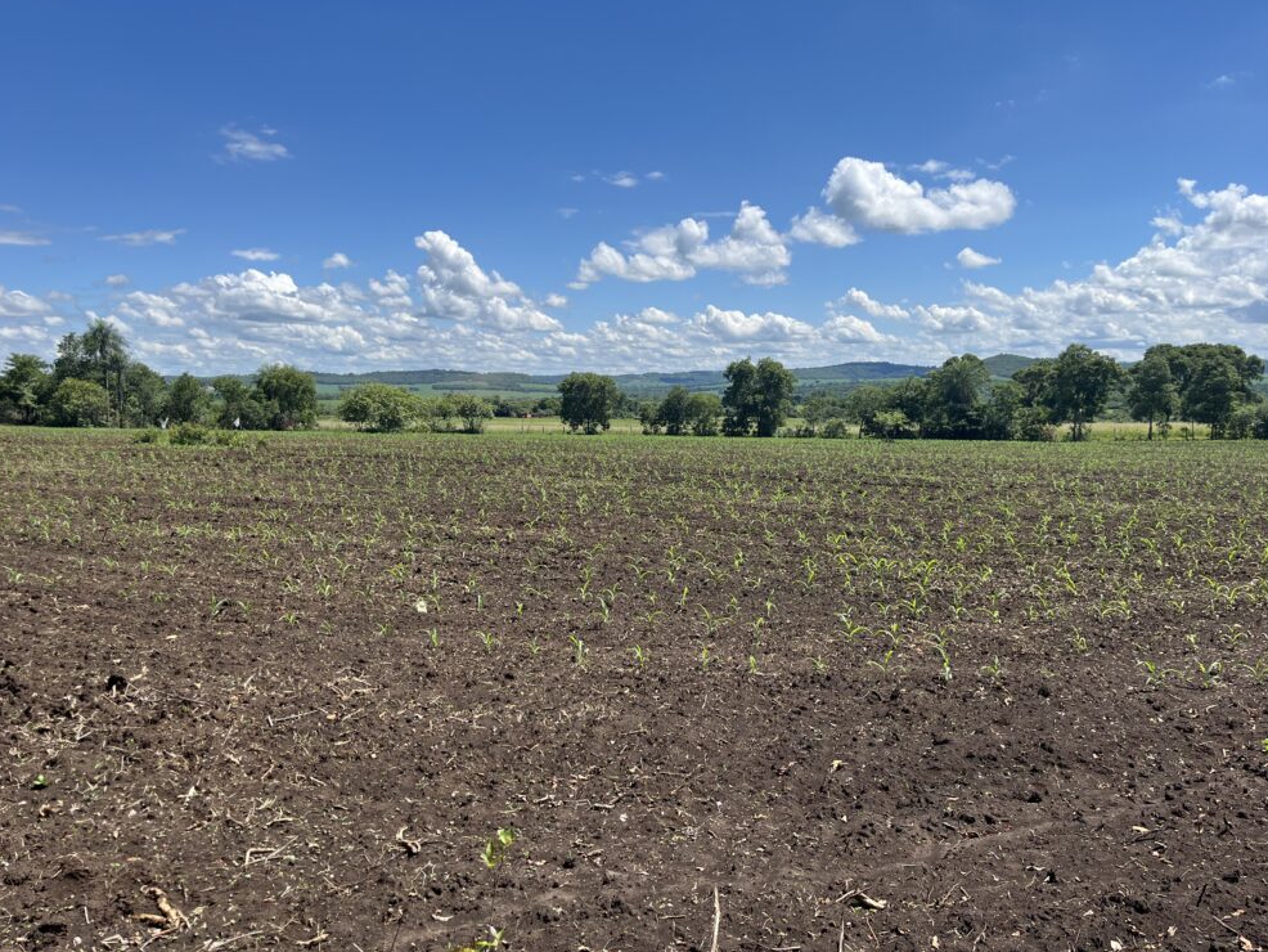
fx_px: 989
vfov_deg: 51.4
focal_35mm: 27
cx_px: 648
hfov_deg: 65.3
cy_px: 461
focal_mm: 5.1
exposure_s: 1/4310
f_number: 1.6
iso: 50
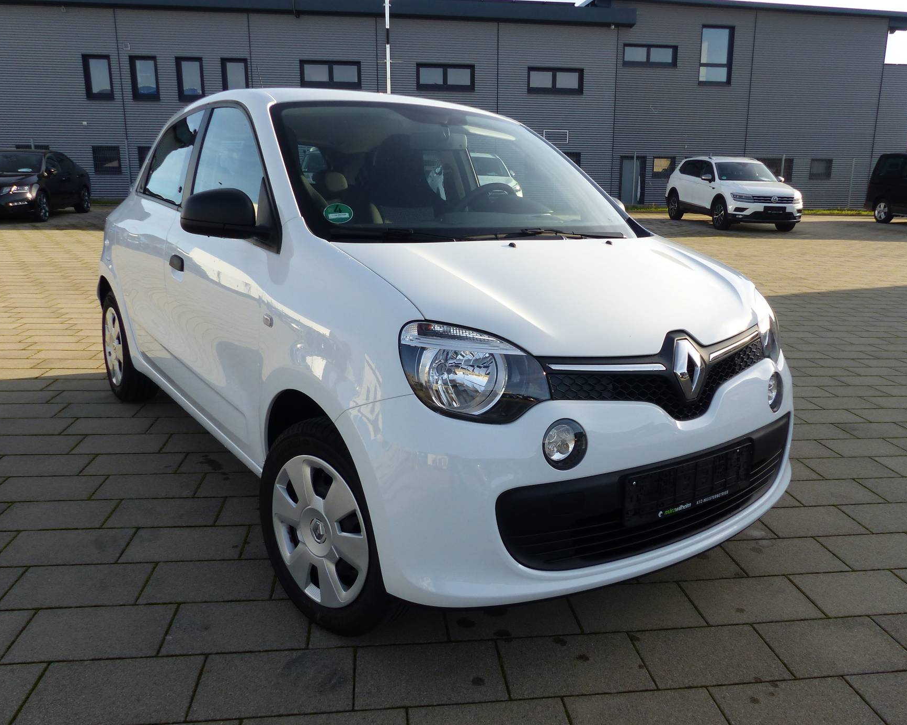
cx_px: 494
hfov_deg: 64.0
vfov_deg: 53.2
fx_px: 725
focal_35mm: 27
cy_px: 359
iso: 100
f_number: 4
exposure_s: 1/400
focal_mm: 4.5
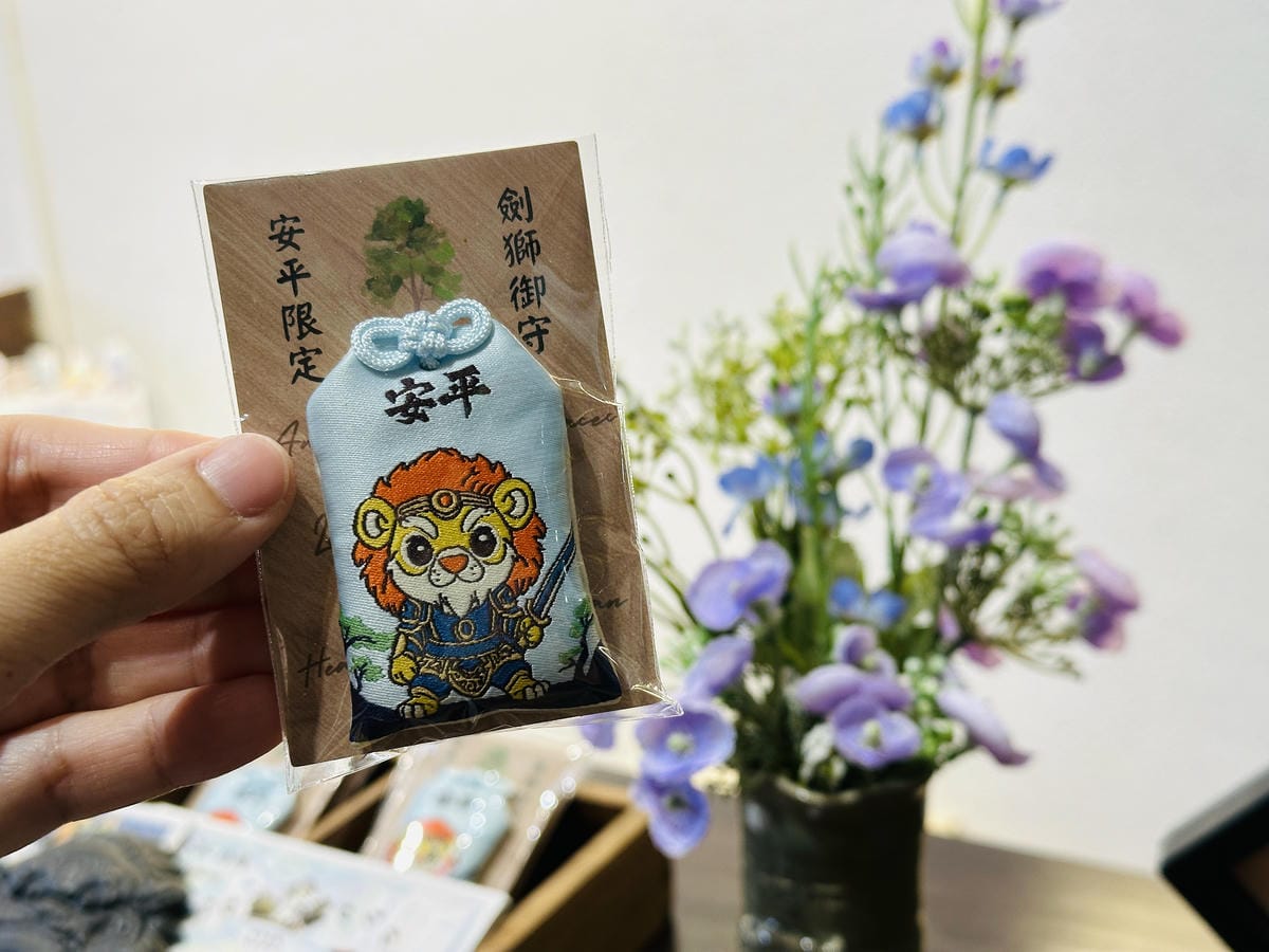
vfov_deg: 30.3
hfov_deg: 39.7
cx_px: 634
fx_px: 1760
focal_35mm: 48
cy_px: 476
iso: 64
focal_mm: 6.86
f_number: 1.78
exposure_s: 1/60
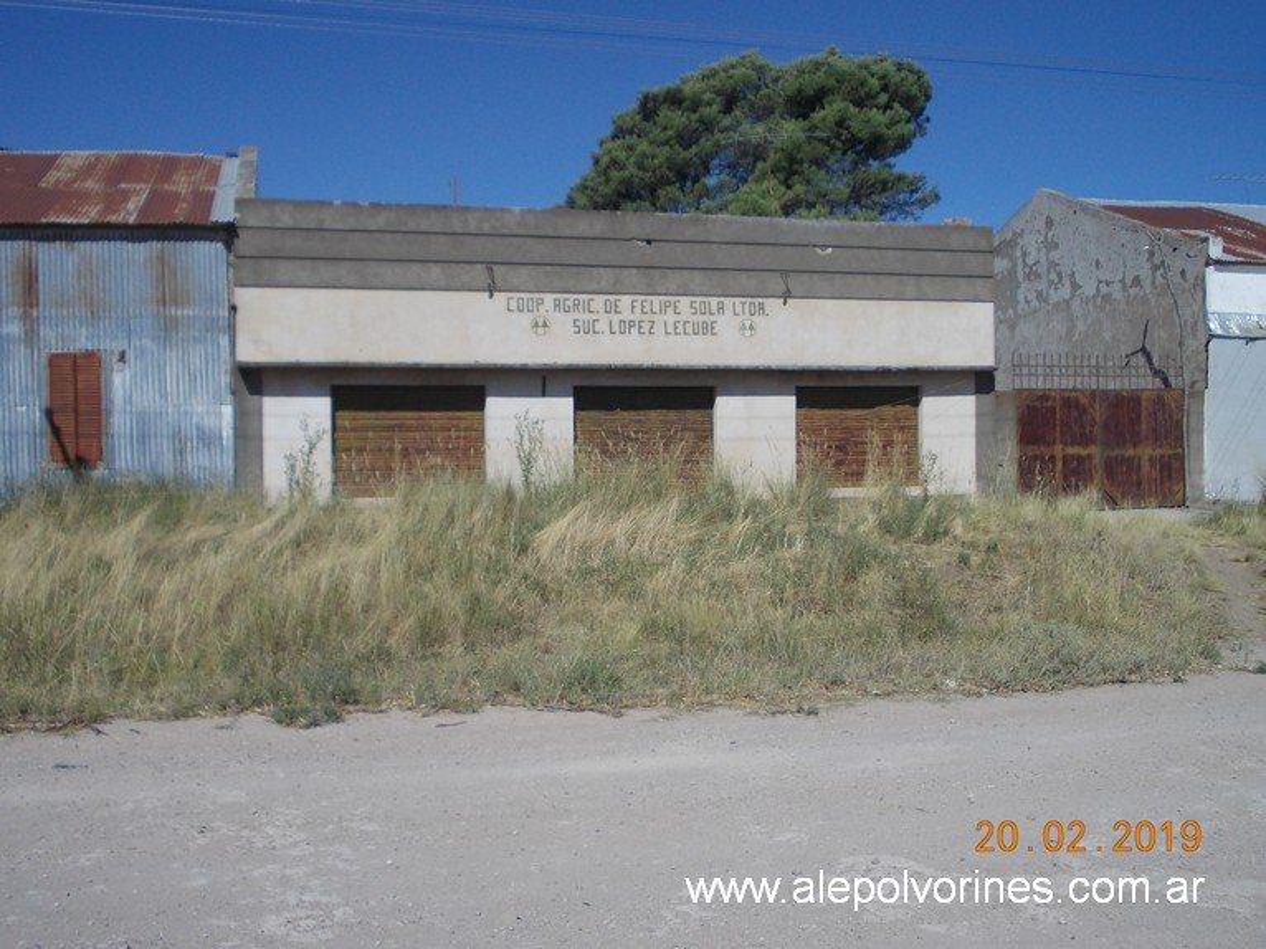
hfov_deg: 49.0
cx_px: 633
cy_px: 474
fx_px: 1389
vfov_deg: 37.7
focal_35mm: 38
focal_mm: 5.3
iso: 80
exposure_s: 1/640
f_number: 6.2
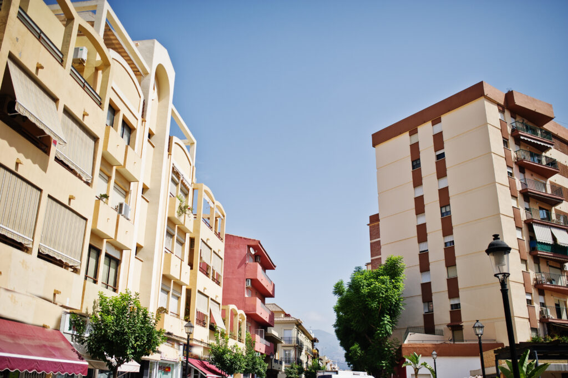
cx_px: 284
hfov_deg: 54.5
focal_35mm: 35
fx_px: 552
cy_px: 189
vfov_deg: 37.8
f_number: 1.8
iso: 200
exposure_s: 1/8000
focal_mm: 35
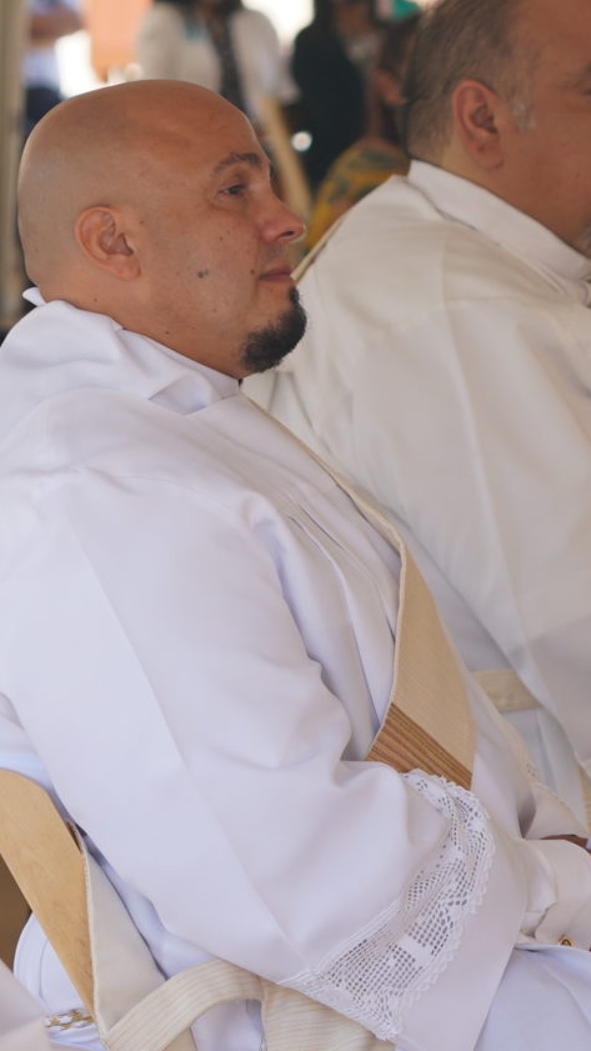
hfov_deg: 3.6
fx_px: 9334
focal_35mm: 335
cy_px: 919
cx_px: 608
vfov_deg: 6.4
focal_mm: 70
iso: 100
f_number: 4
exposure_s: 1/125
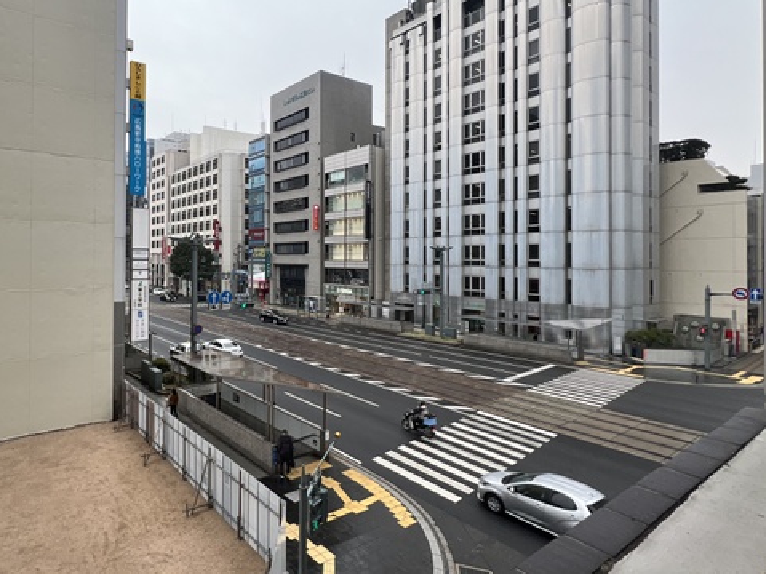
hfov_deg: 81.0
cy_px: 253
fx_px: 420
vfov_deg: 68.4
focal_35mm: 19
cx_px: 238
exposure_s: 1/236
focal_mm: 1.57
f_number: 1.8
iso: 32
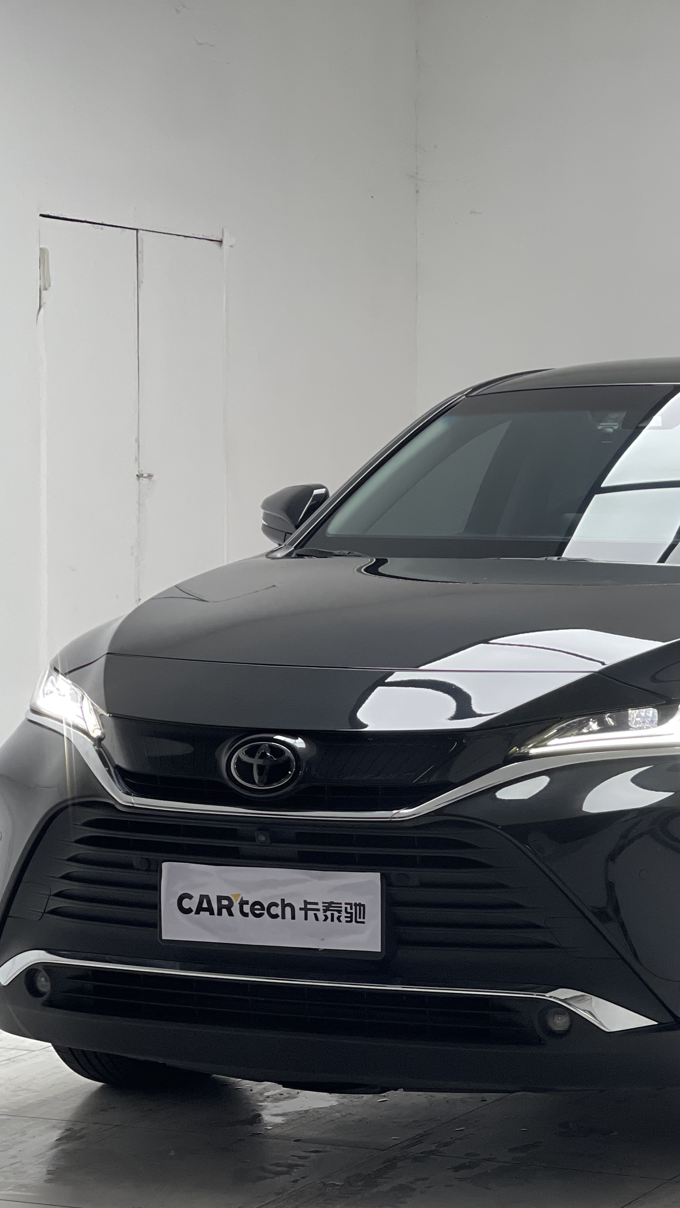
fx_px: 3014
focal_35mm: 94
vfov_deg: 22.7
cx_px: 699
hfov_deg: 12.7
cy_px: 607
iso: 125
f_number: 2.2
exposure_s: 1/100
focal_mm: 7.5
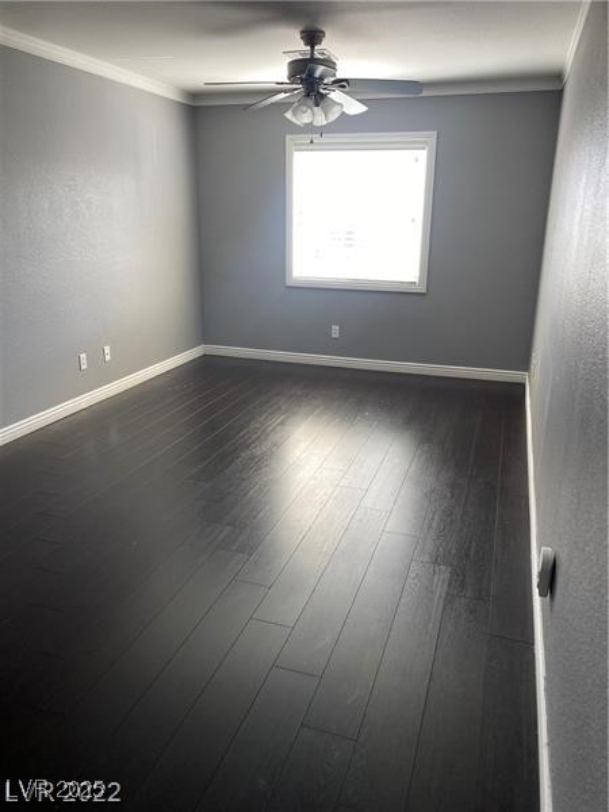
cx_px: 304
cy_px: 406
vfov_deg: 67.3
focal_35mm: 26
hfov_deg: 53.1
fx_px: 610
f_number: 1.8
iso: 50
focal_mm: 4.25
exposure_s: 1/120
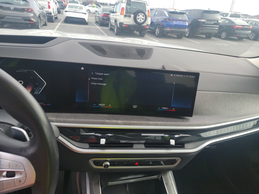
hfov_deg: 71.6
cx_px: 130
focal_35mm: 24
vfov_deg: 56.8
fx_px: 180
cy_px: 97
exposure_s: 1/123
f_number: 1.8
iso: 50
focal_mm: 6.7
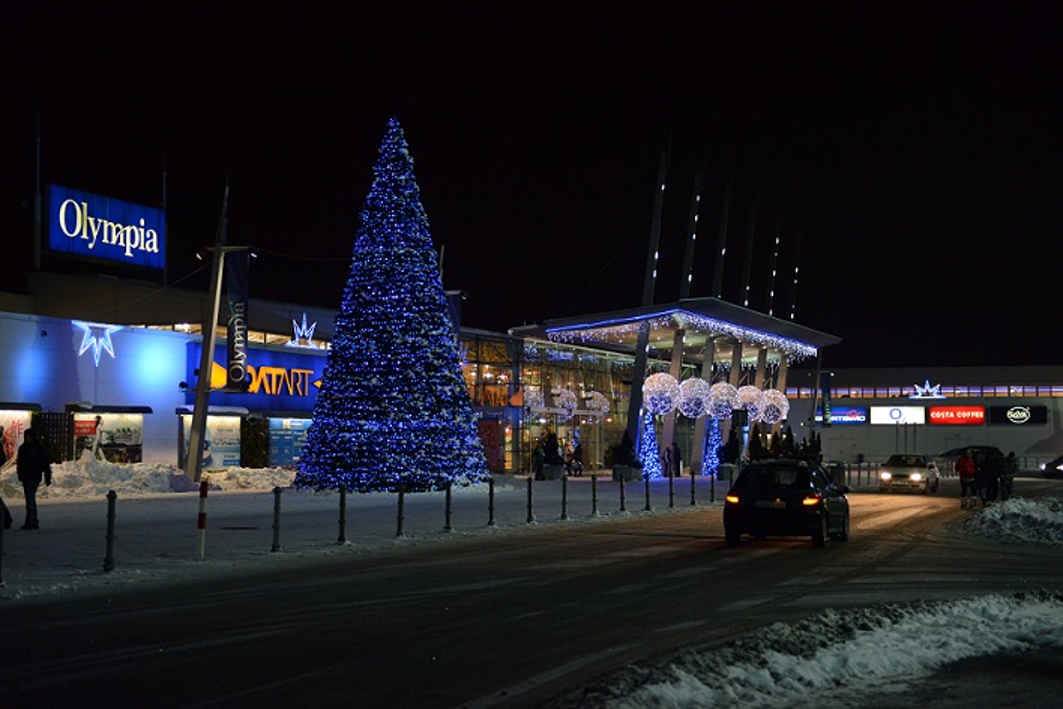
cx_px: 532
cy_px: 354
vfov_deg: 22.6
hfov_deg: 33.4
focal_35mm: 60
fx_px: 1772
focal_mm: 60
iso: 3200
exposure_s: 1/250
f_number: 2.8
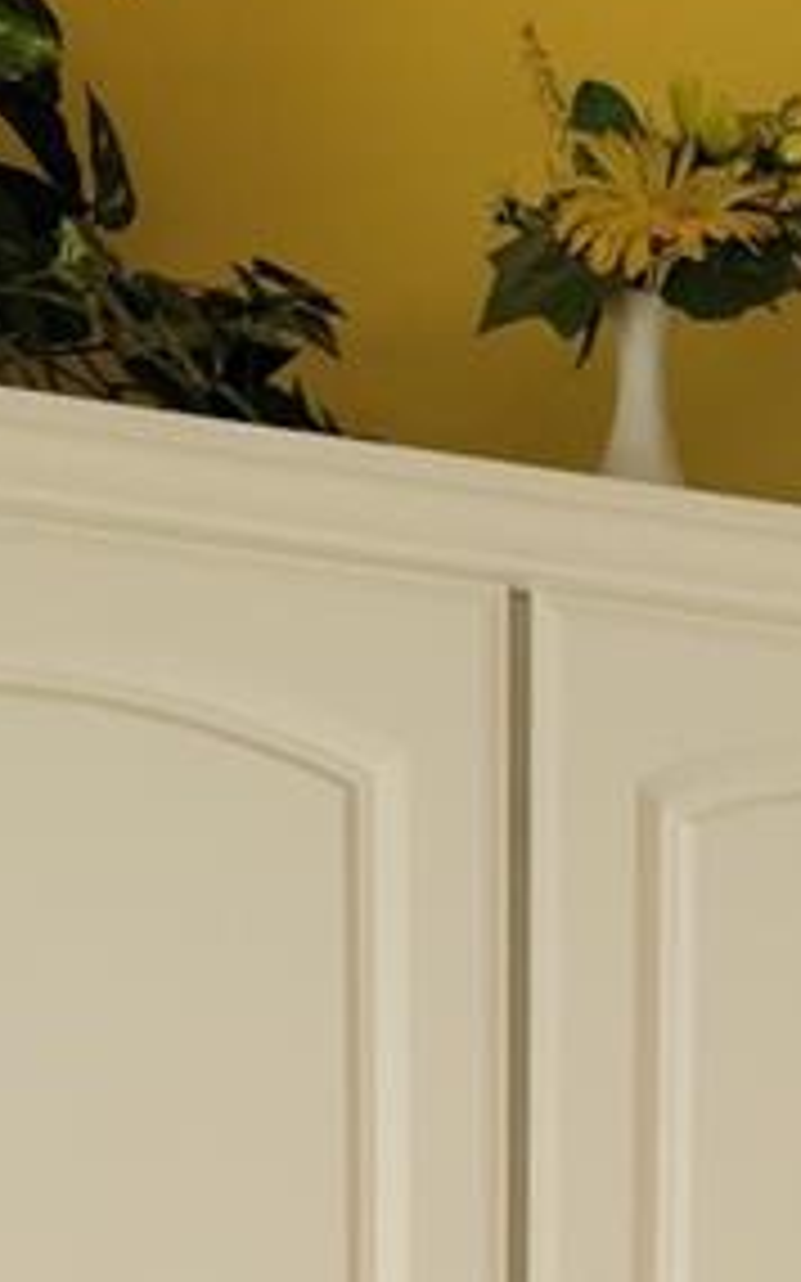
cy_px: 2564
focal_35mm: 125
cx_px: 1197
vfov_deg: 14.1
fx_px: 4368
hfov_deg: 10.1
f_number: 2
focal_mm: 5.9
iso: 250
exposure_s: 1/39
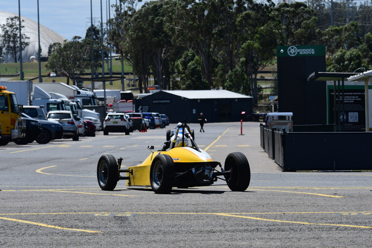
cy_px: 124
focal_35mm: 218
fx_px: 2248
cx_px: 186
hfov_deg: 9.5
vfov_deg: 6.3
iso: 320
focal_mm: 145
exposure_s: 1/400
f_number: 13
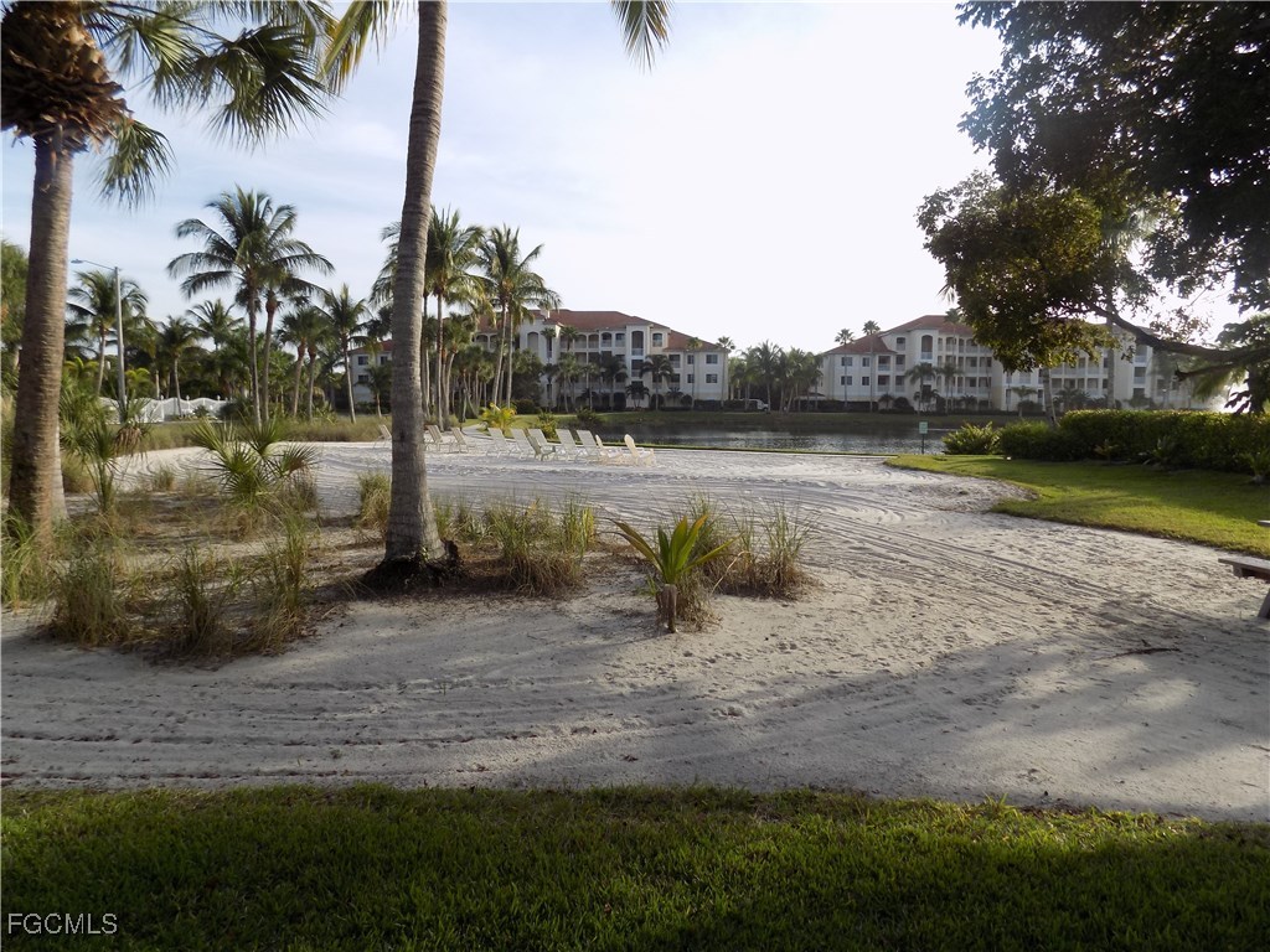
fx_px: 844
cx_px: 635
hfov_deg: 73.9
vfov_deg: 58.9
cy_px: 476
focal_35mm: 23
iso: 80
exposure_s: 1/640
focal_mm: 4
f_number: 3.1
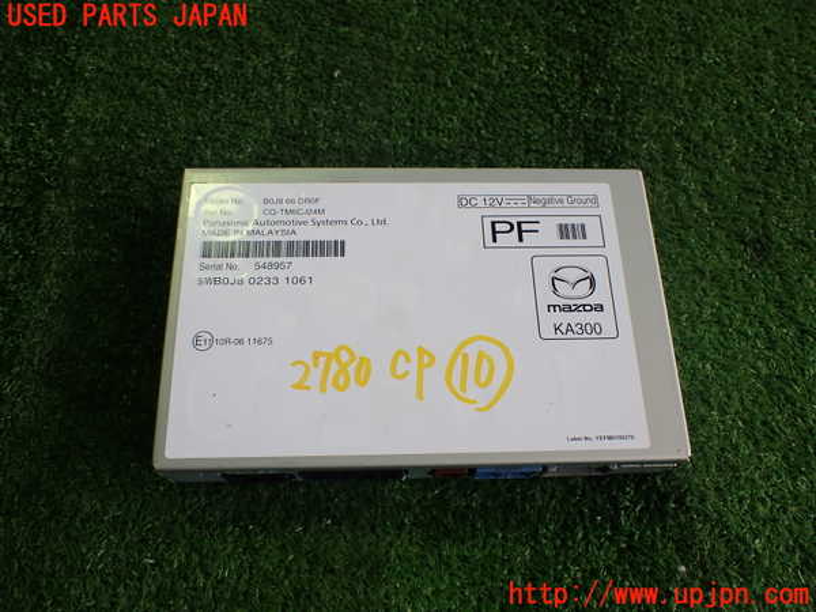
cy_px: 306
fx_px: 707
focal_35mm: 30
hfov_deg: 60.0
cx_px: 408
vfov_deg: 46.8
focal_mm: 5.4
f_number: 2.3
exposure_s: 1/125
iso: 160
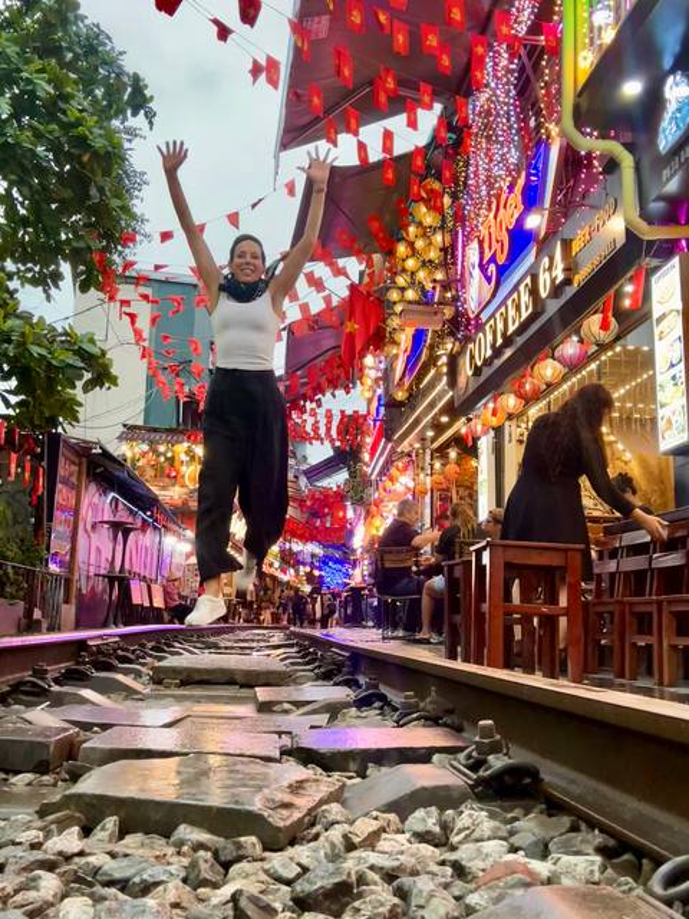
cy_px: 460
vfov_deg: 60.0
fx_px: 796
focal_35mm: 30
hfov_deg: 46.8
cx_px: 344
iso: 50
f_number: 1.9
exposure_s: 1/50
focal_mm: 2.69
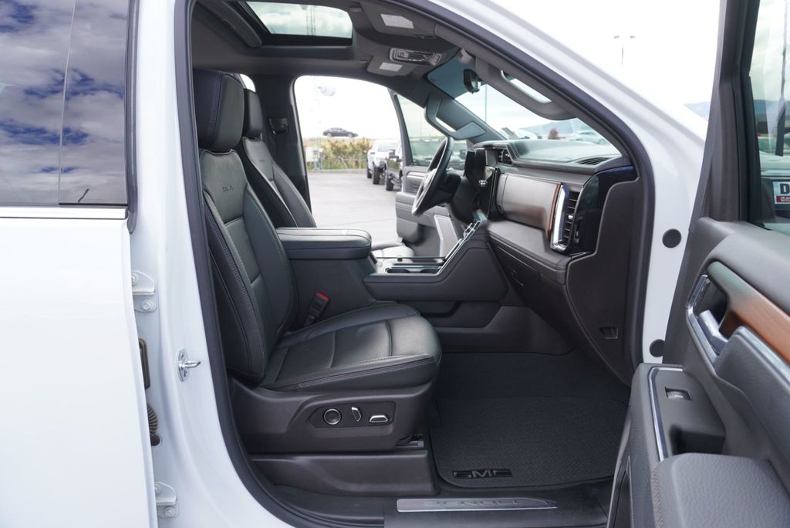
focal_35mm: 24
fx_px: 527
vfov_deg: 53.2
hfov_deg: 73.7
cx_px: 395
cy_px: 264
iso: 100
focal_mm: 16
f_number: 4.5
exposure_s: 1/100
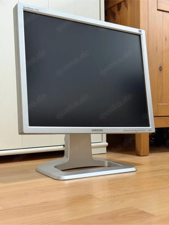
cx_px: 84
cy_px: 112
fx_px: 312
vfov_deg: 39.7
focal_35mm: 48
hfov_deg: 30.3
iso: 640
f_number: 1.78
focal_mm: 6.76
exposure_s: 1/30
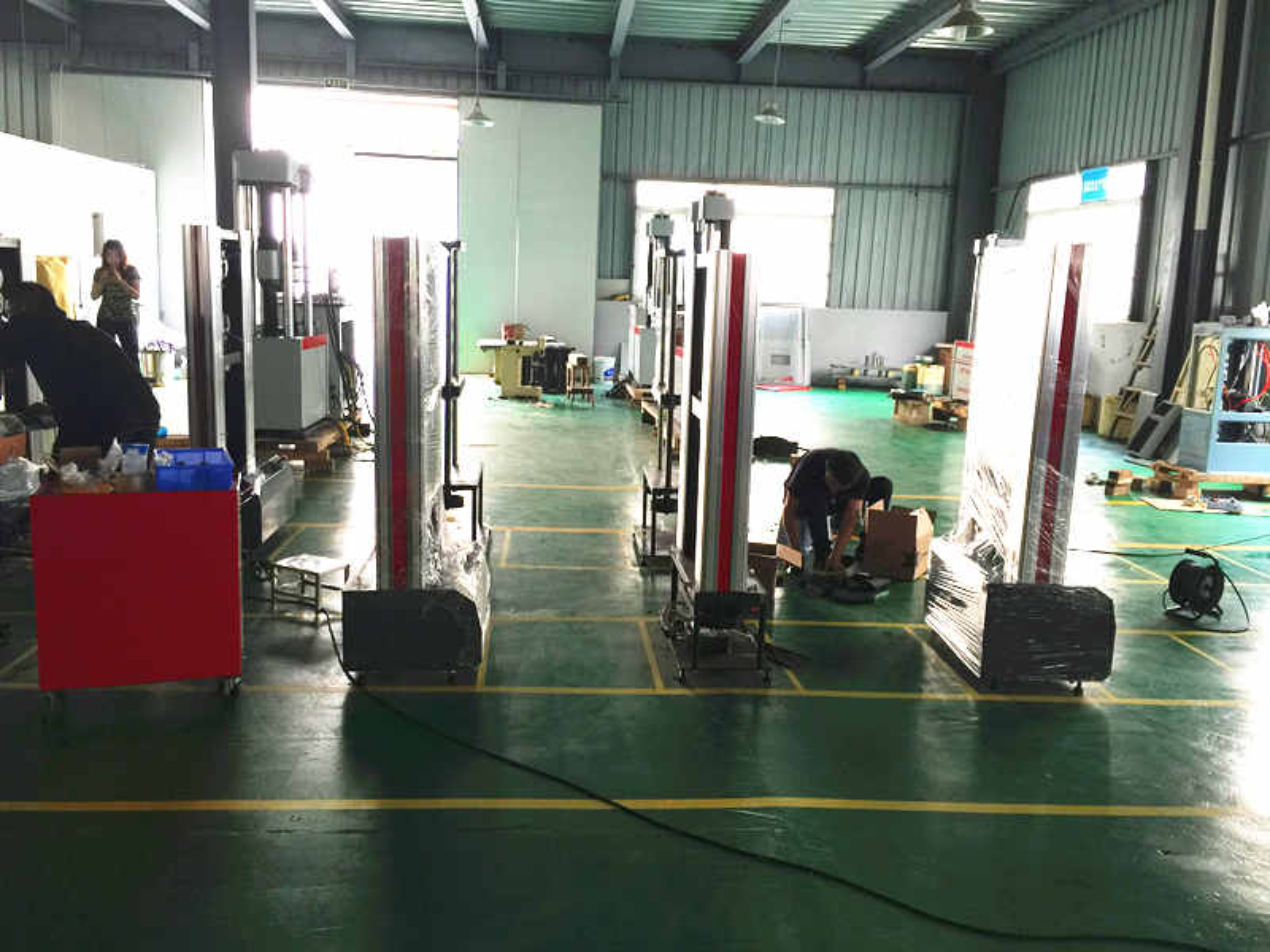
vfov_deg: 48.2
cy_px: 476
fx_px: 1064
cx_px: 635
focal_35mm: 29
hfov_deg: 61.7
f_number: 2.2
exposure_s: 1/17
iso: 40
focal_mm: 4.15
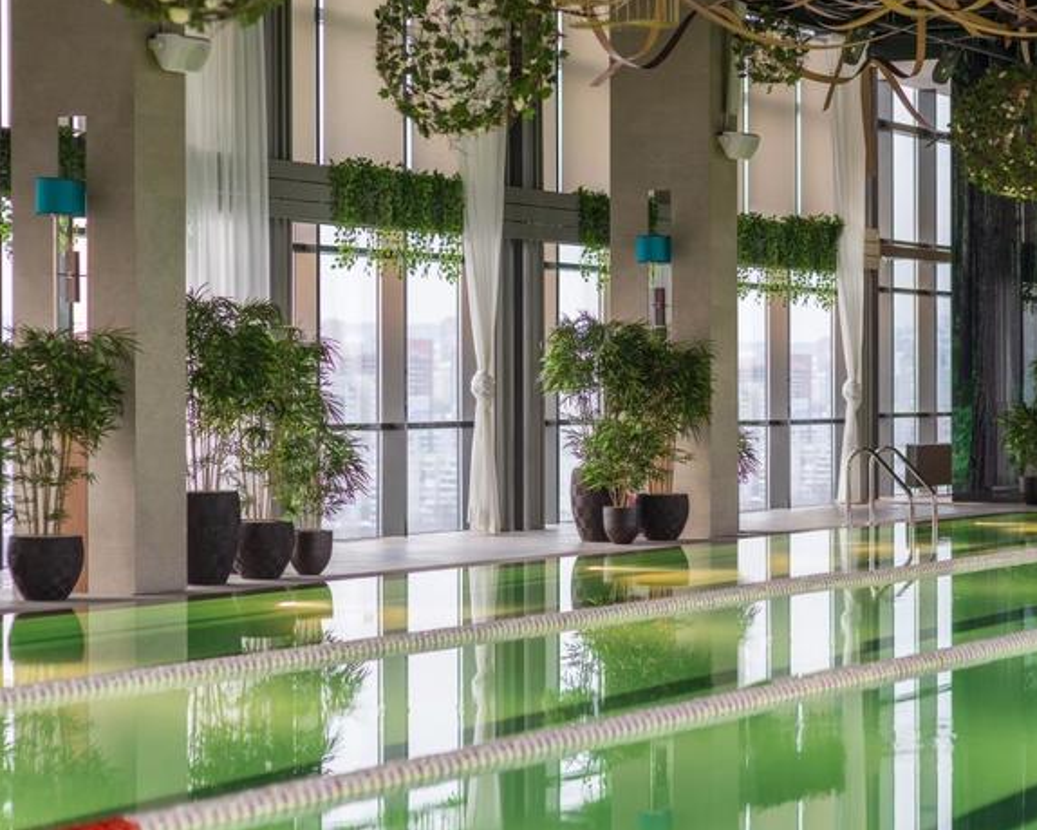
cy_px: 414
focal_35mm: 97
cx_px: 615
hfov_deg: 19.7
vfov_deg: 15.9
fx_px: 2977
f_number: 2.5
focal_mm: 85
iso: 100
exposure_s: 1/125
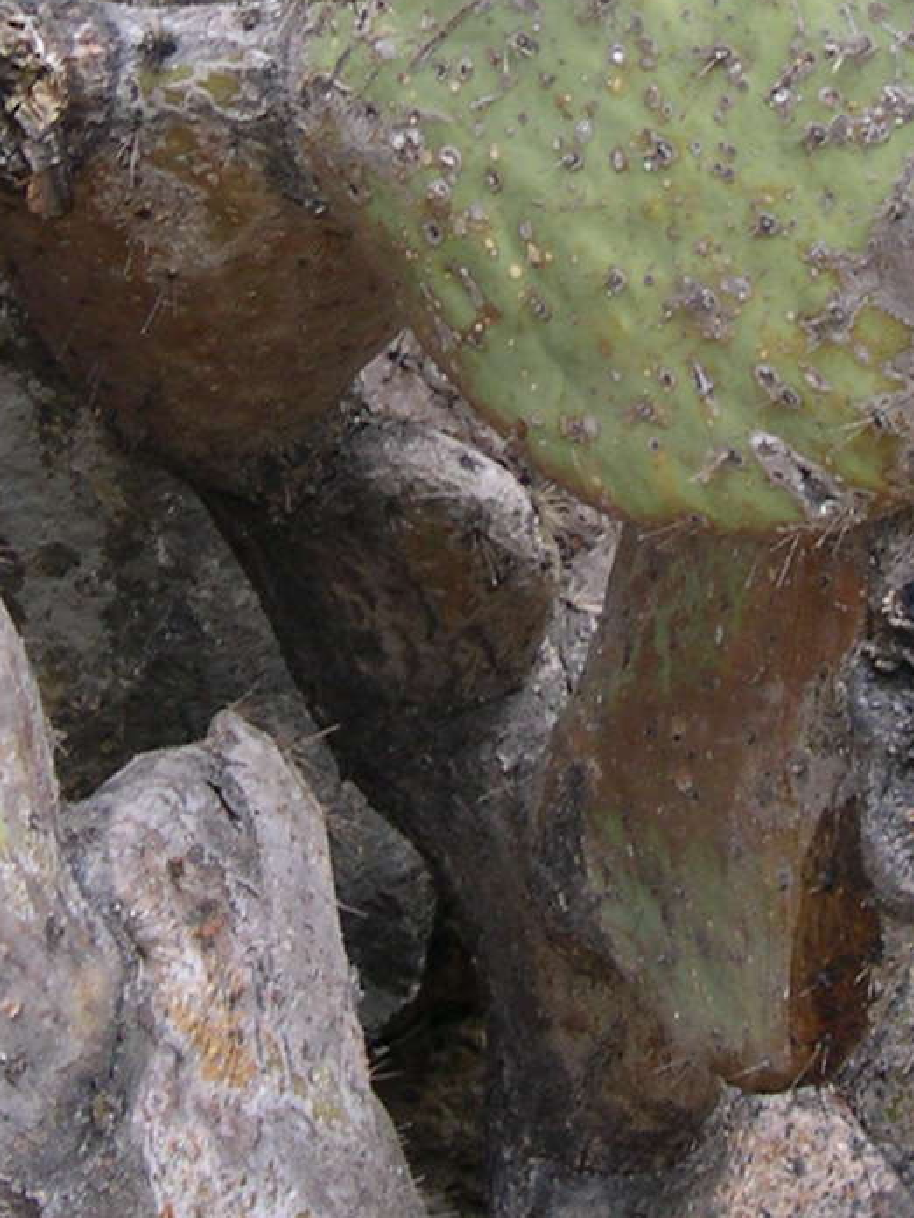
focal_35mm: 124
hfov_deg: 11.9
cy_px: 172
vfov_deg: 15.7
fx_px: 4365
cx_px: 553
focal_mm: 8
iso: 100
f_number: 2.8
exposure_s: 1/58
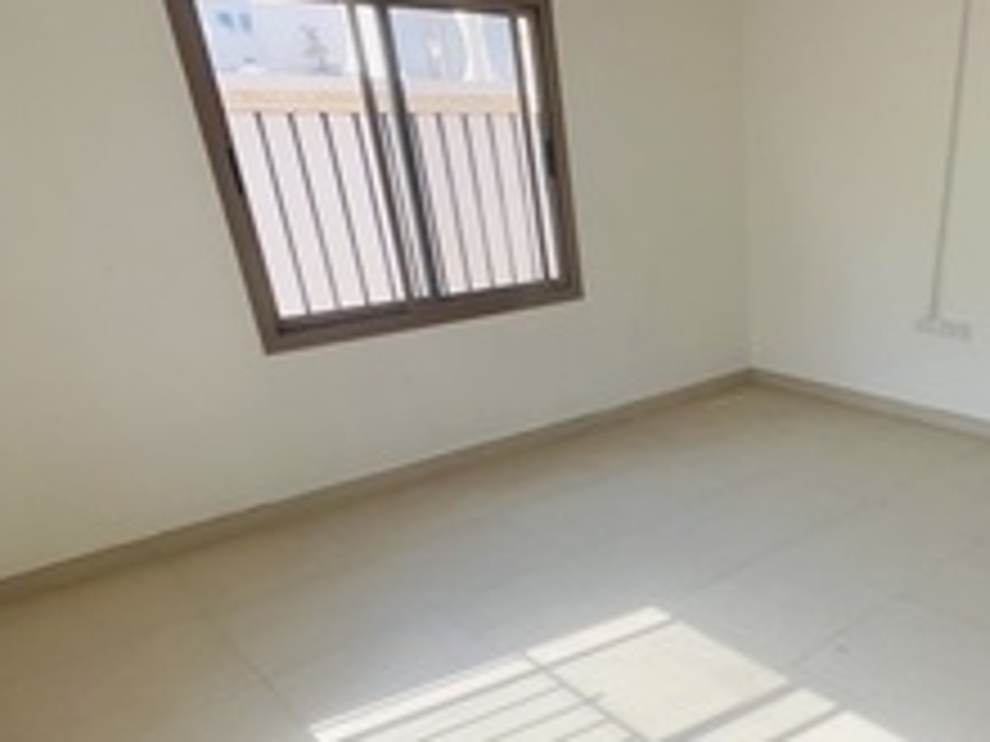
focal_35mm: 27
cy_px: 533
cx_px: 763
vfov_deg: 49.8
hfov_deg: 61.0
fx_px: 772
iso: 32
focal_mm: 1.57
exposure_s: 1/195
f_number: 1.8
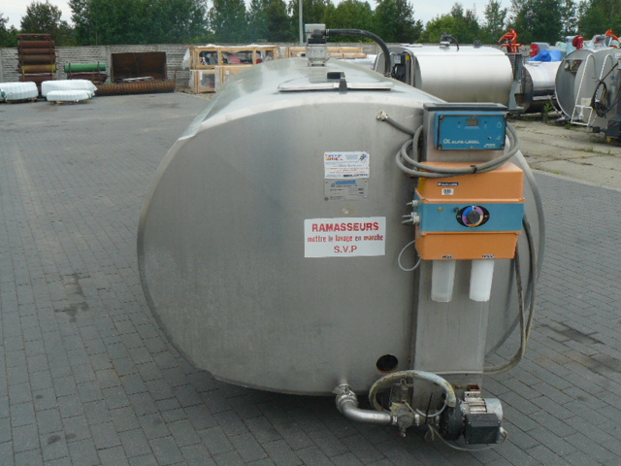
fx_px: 646
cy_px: 233
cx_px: 310
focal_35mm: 36
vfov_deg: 39.7
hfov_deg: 51.4
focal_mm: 6
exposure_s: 1/200
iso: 100
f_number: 5
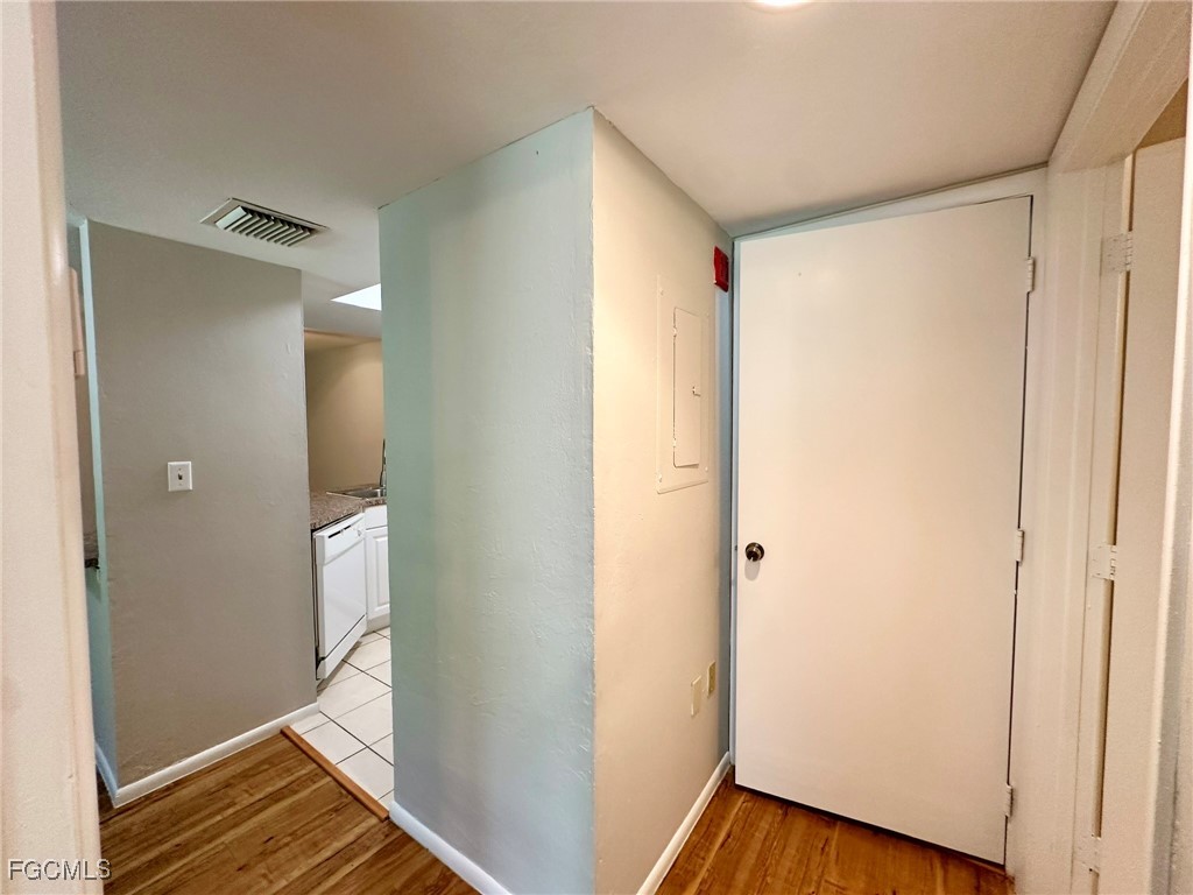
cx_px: 596
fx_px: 482
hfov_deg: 102.1
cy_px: 448
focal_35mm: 14
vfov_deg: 85.7
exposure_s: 1/60
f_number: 2.2
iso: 200
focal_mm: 2.22
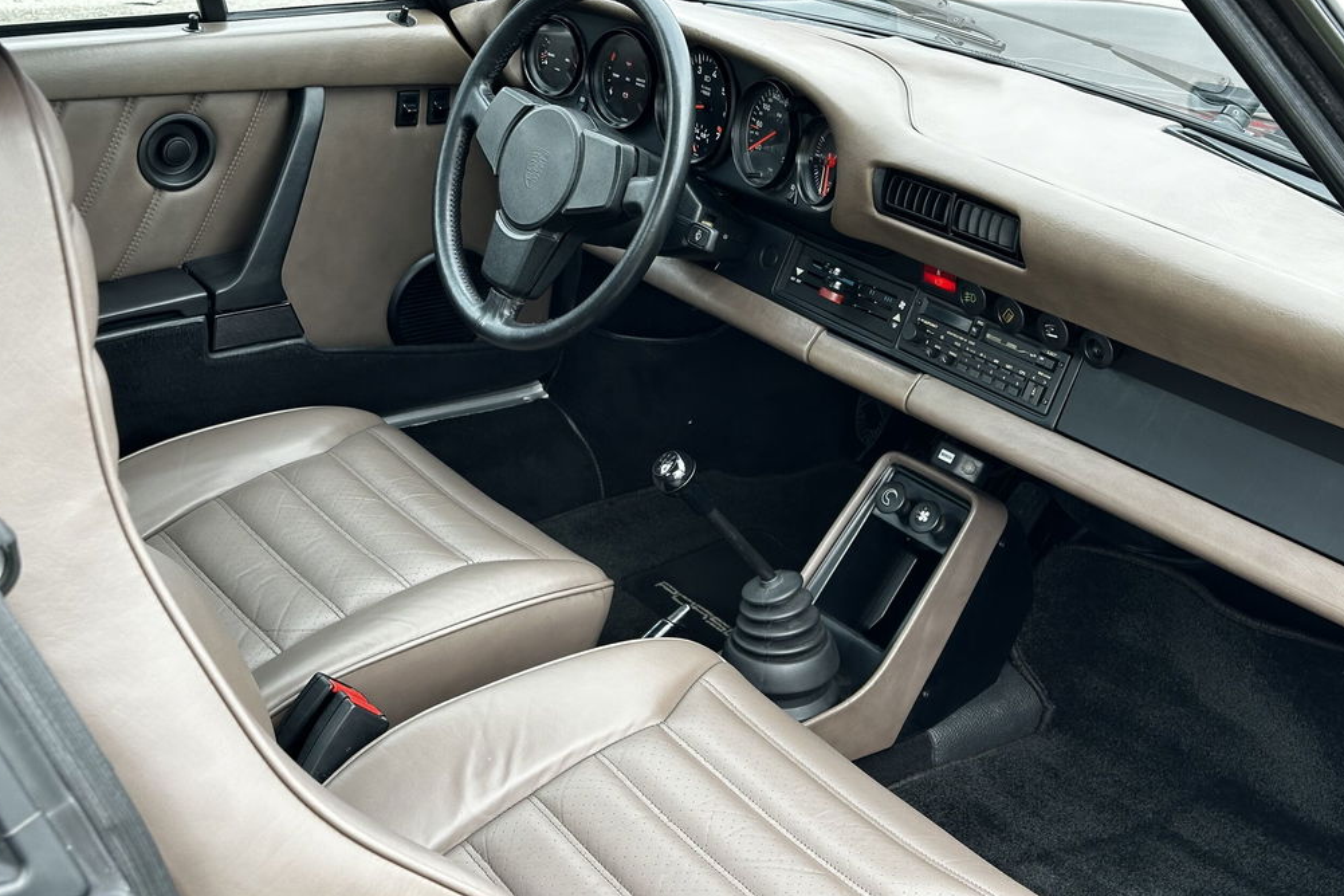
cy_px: 457
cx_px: 667
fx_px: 1904
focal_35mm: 51
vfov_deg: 26.5
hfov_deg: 38.9
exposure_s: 1/299
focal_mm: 6.86
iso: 64
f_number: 1.78
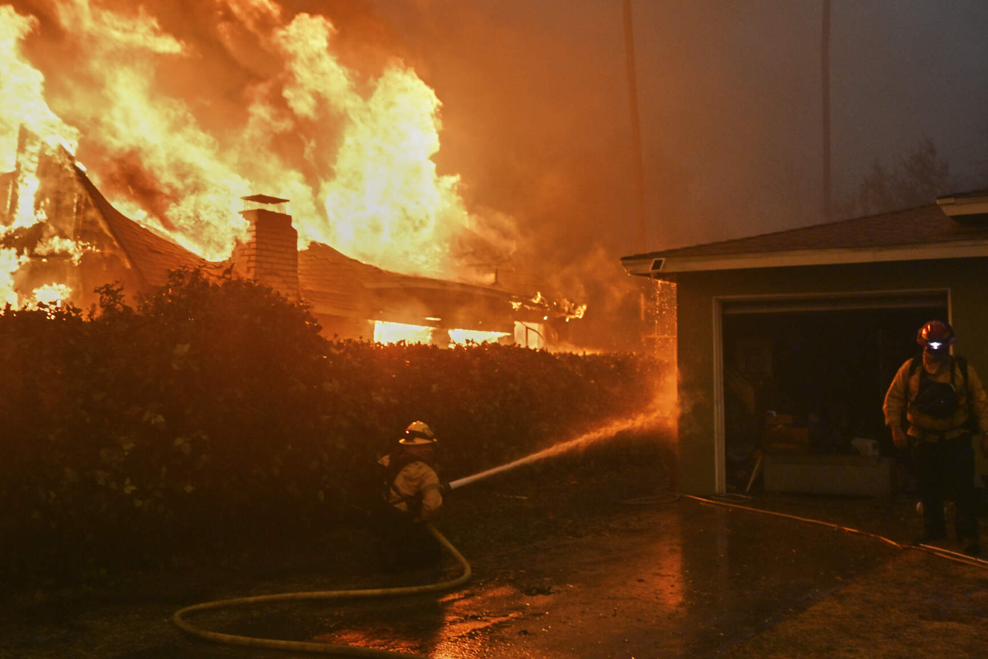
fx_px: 1098
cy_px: 309
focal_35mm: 40
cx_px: 443
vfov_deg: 33.4
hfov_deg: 48.4
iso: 400
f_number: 3.5
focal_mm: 24
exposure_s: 1/250
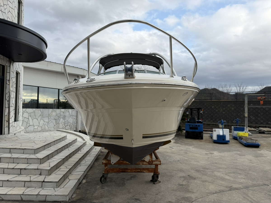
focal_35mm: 24
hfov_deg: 71.6
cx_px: 136
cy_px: 102
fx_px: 188
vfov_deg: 56.8
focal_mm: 6.76
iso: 80
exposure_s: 1/2232
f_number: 1.78
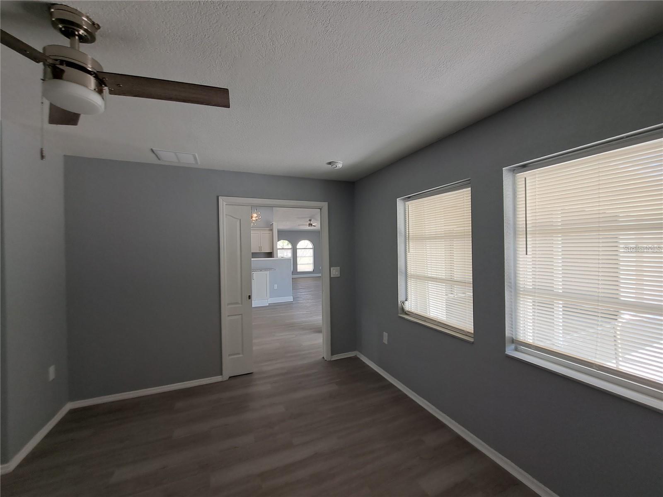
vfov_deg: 89.9
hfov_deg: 106.2
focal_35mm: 13
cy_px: 248
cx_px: 332
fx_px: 249
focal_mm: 1.74
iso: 50
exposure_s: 1/40
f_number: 2.2
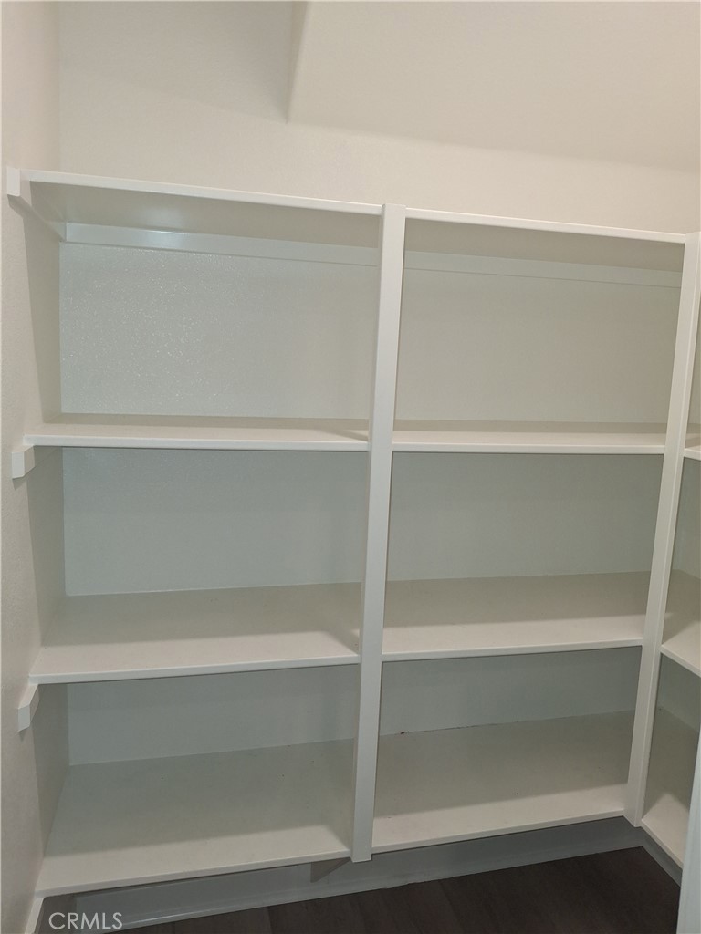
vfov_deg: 69.4
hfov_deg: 54.9
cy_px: 467
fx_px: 675
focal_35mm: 25
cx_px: 350
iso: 200
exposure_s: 1/120
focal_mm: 4.69
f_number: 1.8
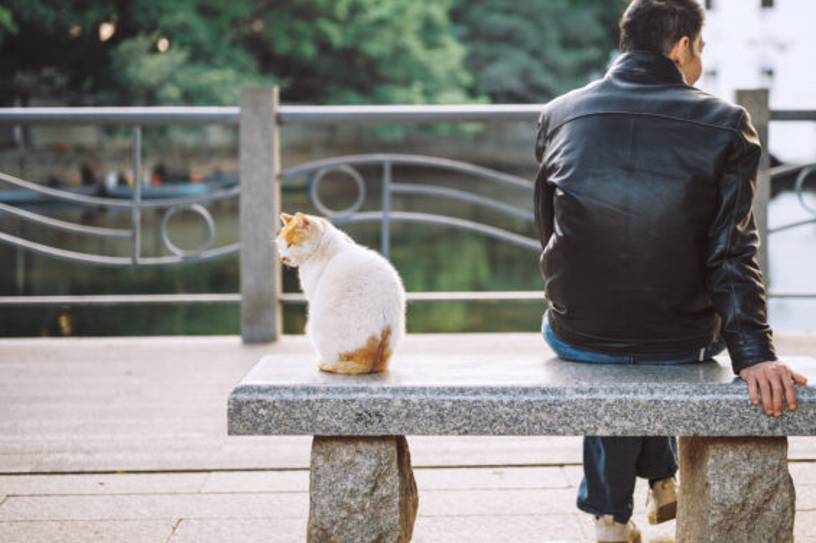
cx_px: 507
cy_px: 213
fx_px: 1540
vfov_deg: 20.0
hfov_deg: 29.6
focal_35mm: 68
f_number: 2
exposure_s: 1/160
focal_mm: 50
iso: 200
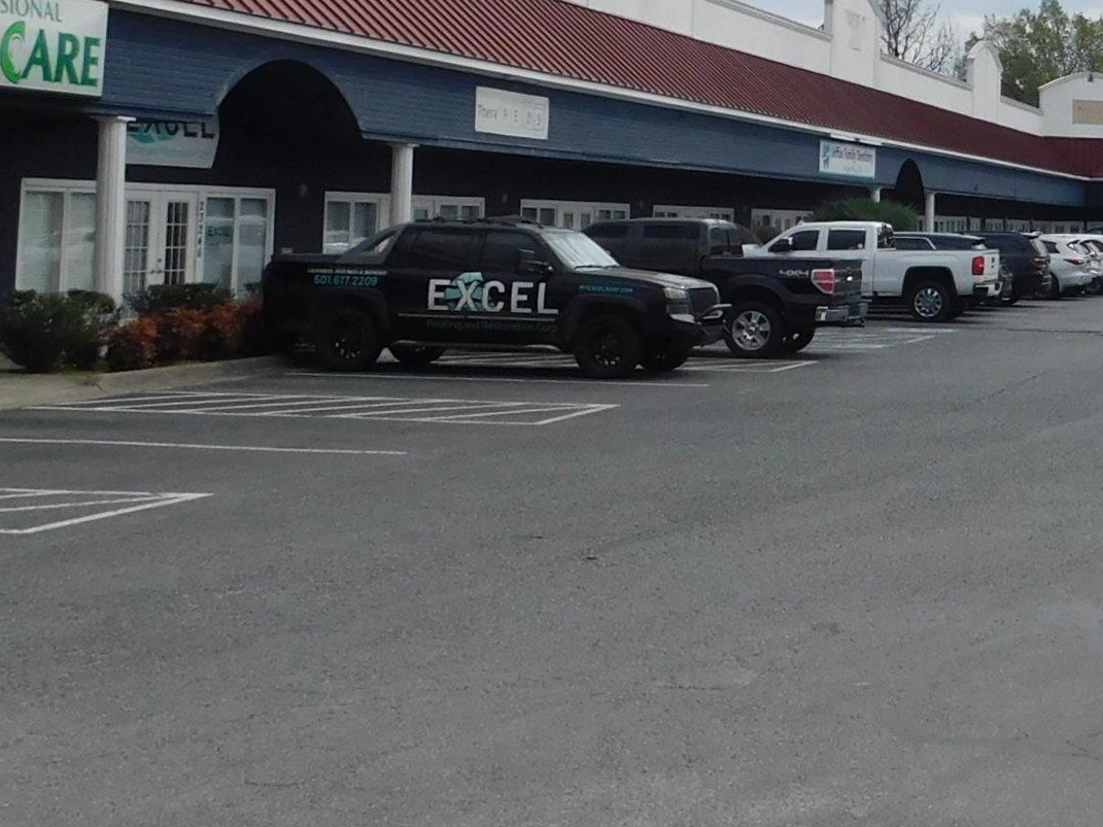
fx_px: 2103
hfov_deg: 26.3
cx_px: 1308
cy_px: 69
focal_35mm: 66
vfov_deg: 21.7
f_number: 6
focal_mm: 4
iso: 125
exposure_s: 1/640
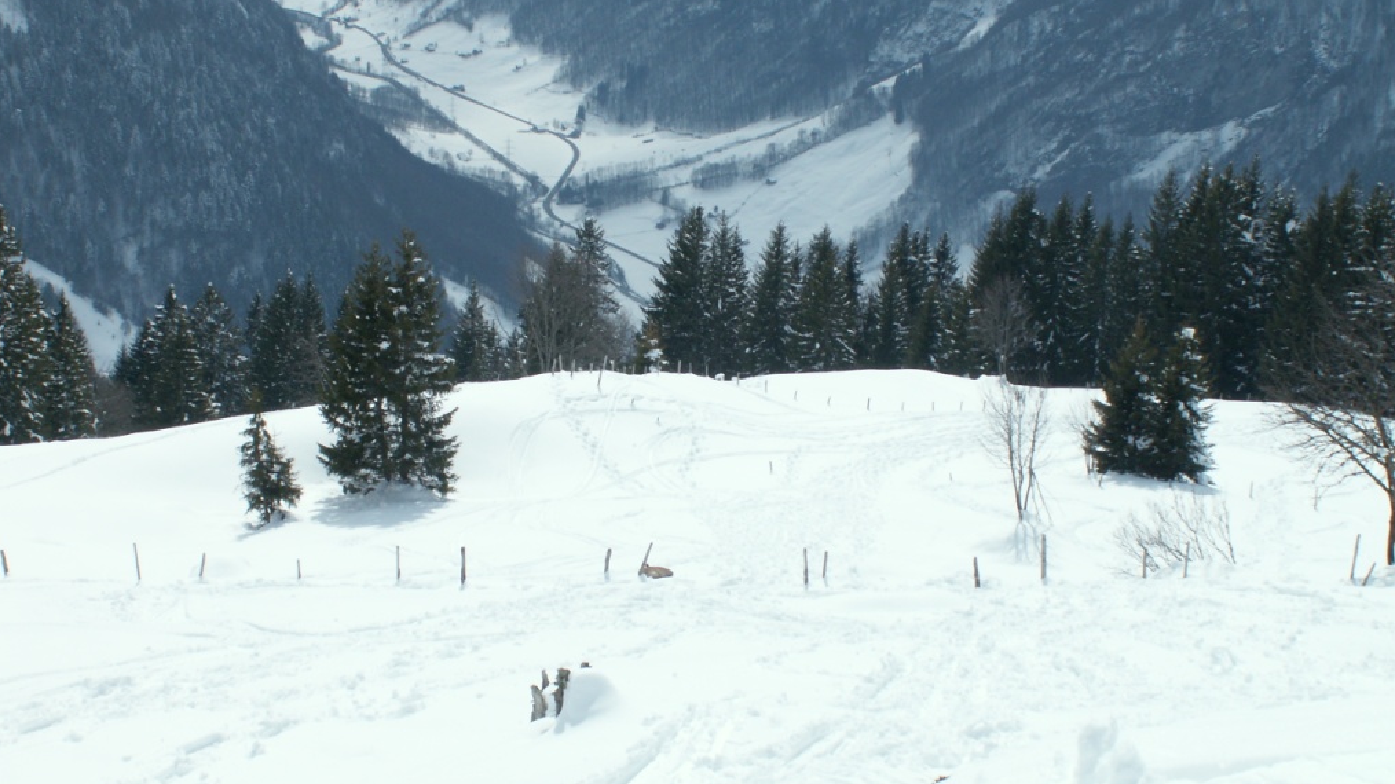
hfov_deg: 31.9
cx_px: 692
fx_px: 2441
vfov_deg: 18.3
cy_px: 380
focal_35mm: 66
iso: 50
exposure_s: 1/320
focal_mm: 9.99
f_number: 8
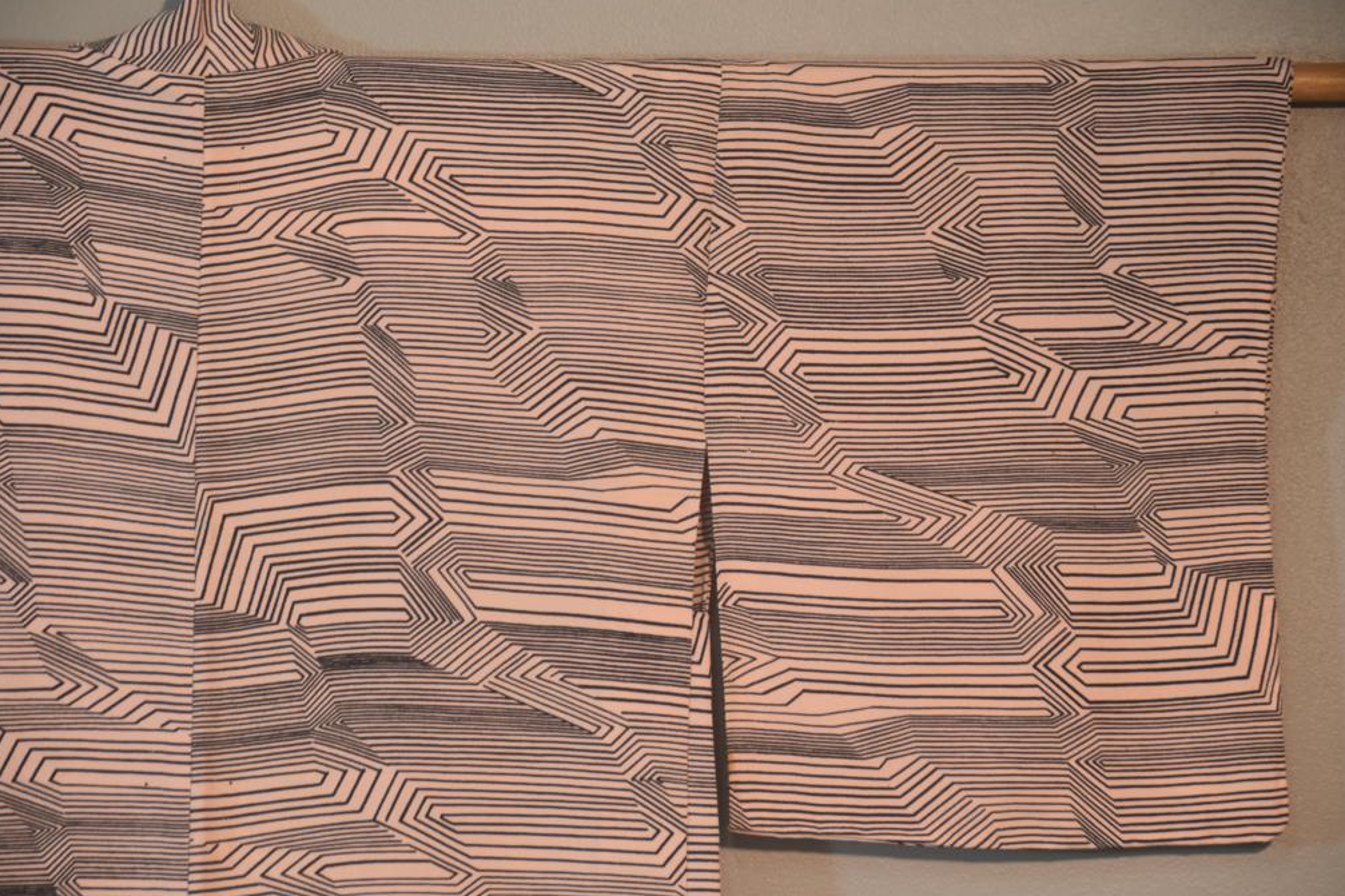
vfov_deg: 6.5
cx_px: 652
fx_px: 7844
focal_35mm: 210
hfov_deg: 9.8
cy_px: 429
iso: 560
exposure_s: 1/60
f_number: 6
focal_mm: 130
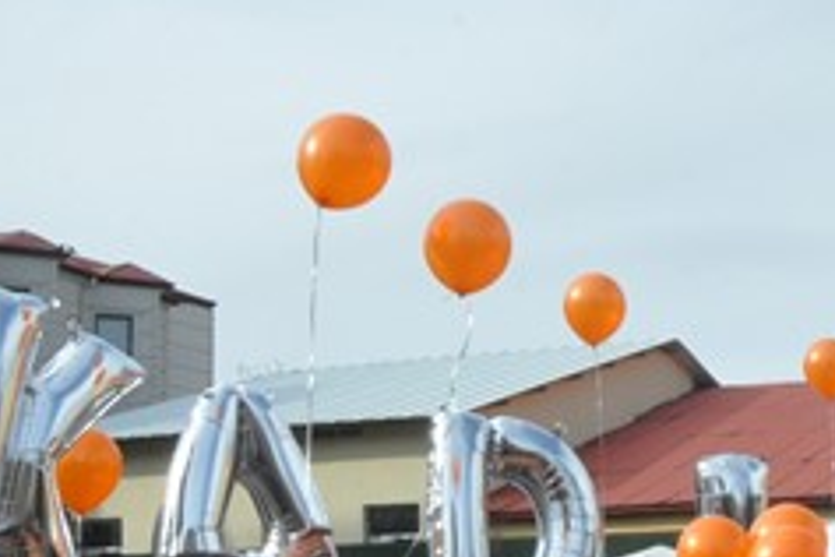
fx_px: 1716
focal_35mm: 74
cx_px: 1085
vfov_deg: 18.0
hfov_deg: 24.0
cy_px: 546
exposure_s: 1/400
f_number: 20
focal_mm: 18
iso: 1600
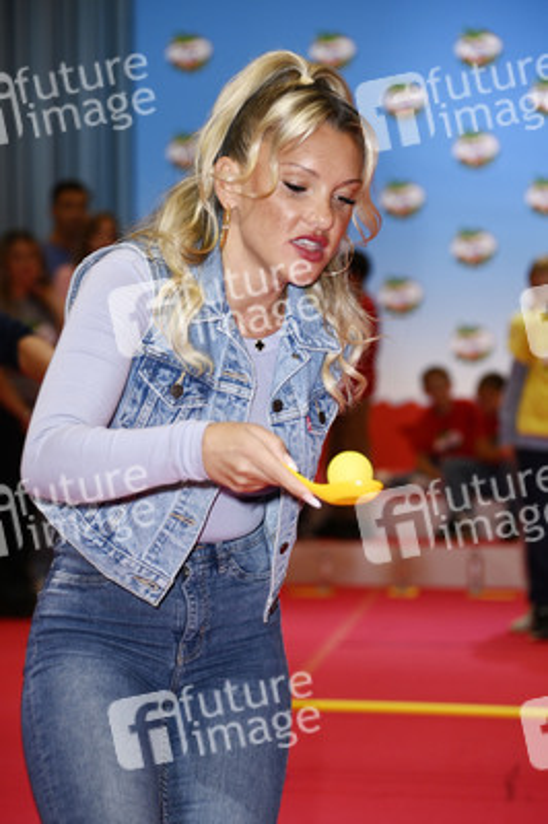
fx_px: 3088
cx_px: 274
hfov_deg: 10.1
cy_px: 412
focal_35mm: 135
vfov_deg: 15.2
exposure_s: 1/250
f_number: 5.6
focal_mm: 135
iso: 1250
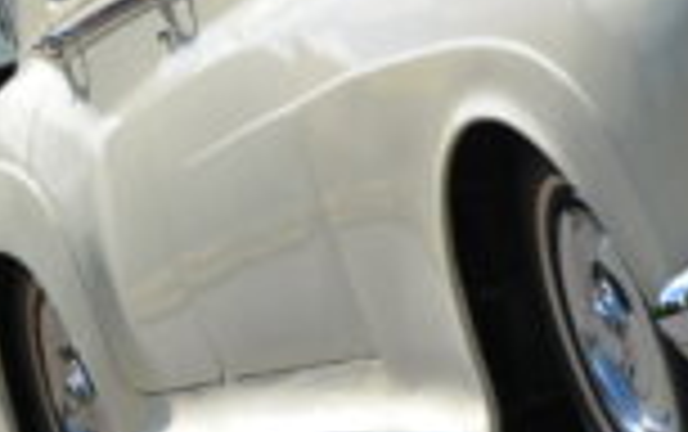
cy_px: -252
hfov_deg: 5.0
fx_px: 7884
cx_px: 549
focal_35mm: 420
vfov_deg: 3.1
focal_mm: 70
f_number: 10
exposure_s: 1/400
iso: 100
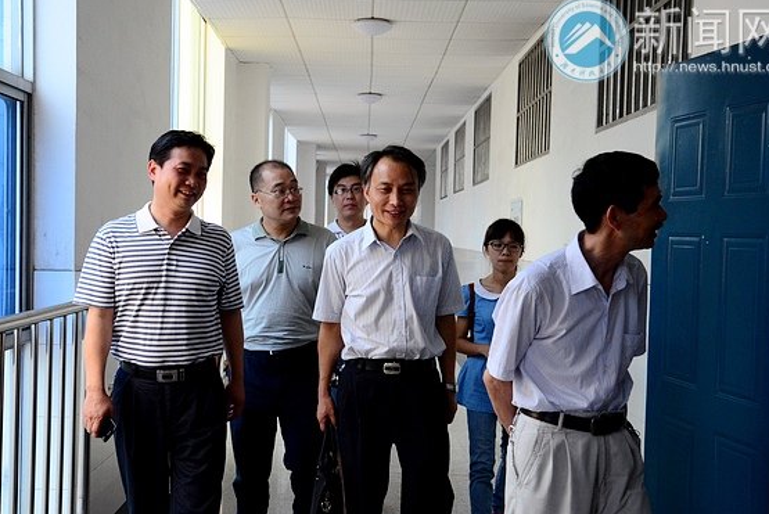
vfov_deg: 33.0
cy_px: 272
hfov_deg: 47.8
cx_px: 373
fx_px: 867
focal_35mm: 41
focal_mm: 25
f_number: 5.6
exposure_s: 1/160
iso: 1600
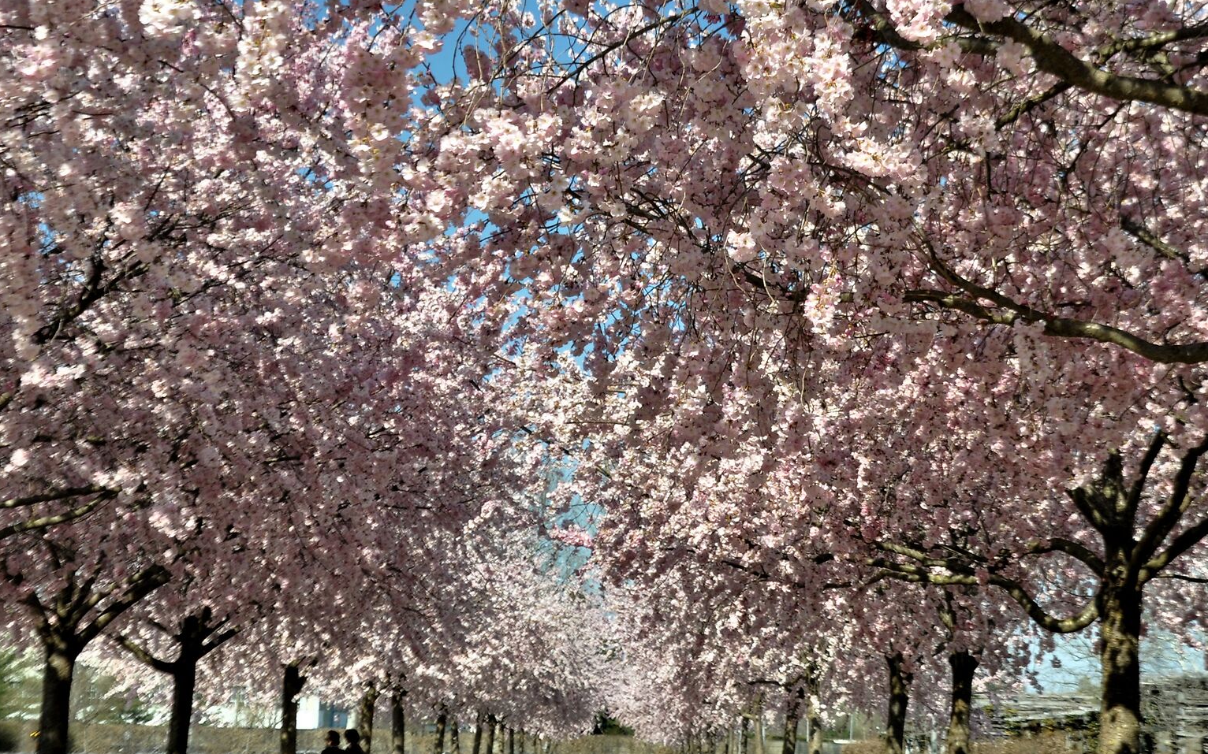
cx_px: 691
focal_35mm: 67
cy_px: 295
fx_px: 2205
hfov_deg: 30.6
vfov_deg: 19.4
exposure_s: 1/350
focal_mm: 28
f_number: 9.5
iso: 200
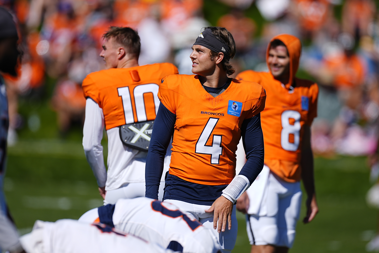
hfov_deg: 2.3
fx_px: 9483
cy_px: 126
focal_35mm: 900
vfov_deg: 1.5
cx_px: 190
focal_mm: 600
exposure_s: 1/2500
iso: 125
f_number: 4
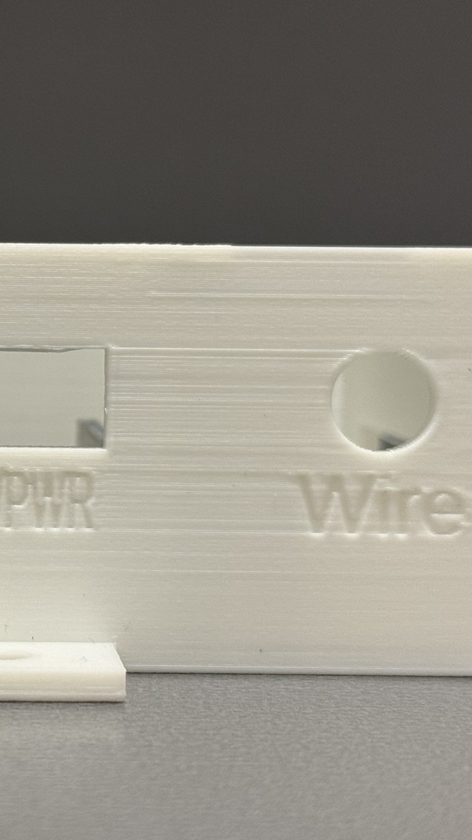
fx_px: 1937
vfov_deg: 24.5
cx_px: -35
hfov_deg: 13.6
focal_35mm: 87
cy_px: 383
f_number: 1.78
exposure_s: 1/60
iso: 100
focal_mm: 6.76
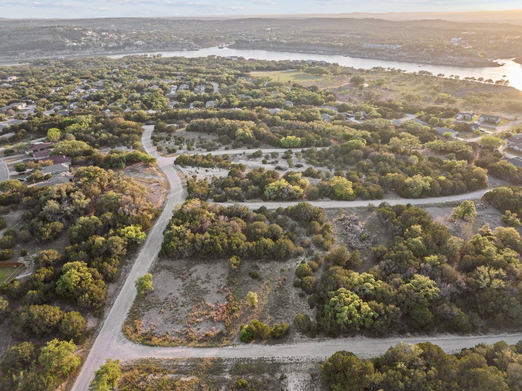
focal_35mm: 24
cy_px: 196
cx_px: 261
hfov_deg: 71.6
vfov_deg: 56.8
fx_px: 362
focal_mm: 12.29
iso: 310
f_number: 2.8
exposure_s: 1/15
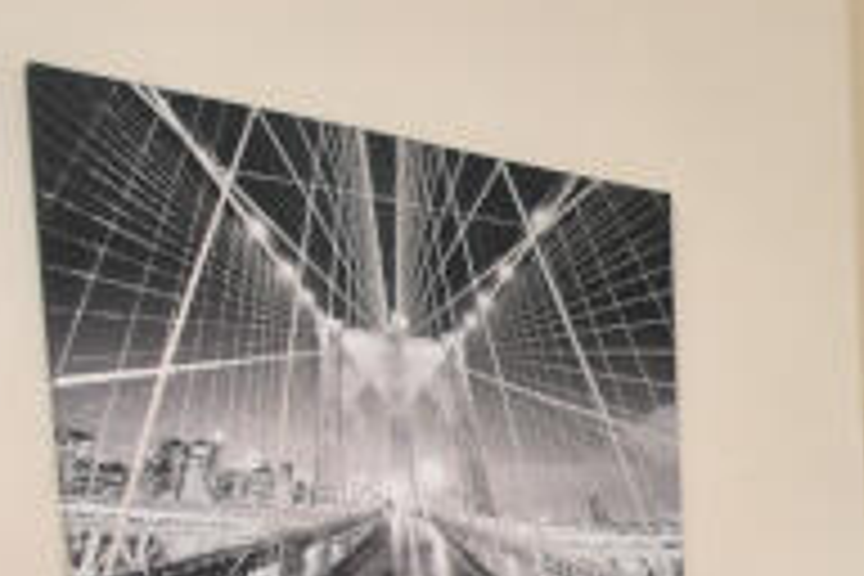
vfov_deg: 15.0
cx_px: 1188
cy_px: 1010
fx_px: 1920
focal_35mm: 80
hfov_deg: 22.2
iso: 800
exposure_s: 1/250
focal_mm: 10
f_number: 3.5
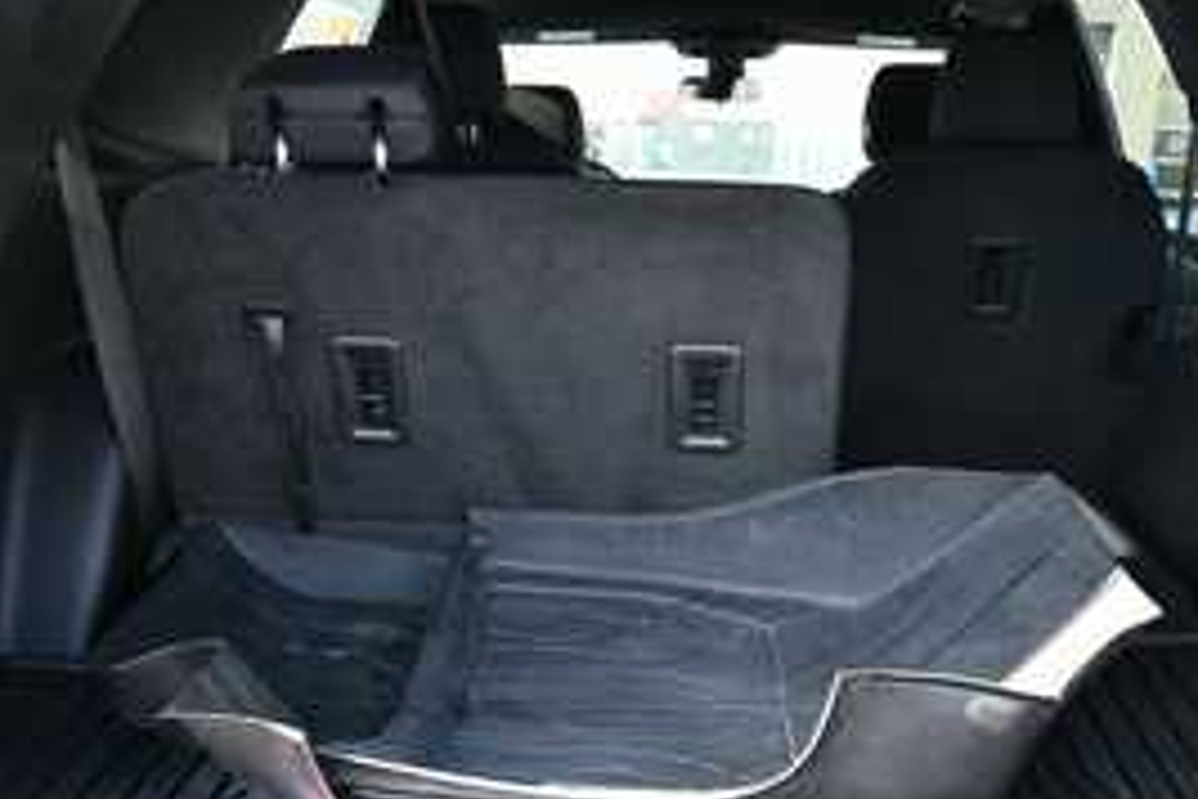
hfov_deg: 43.5
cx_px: 678
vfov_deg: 29.8
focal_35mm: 45
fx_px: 1497
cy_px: 474
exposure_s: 1/200
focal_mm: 20
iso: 800
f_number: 5.6
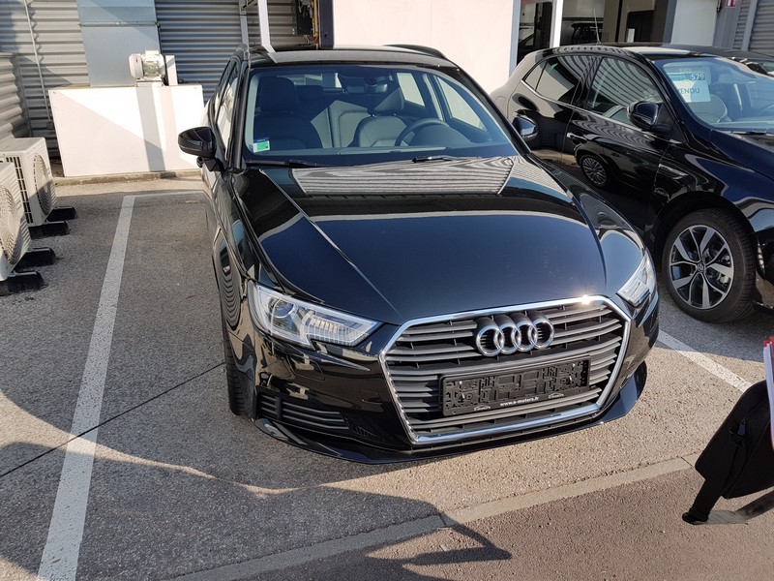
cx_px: 387
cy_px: 290
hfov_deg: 67.3
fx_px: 581
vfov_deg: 53.1
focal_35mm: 26
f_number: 1.7
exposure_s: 1/2036
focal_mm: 4.2
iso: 40
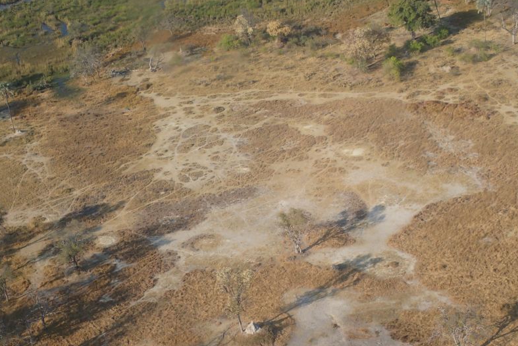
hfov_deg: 35.6
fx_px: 806
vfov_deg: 24.2
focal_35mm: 56
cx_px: 259
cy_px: 196
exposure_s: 1/1000
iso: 200
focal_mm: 9.61
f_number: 4.5
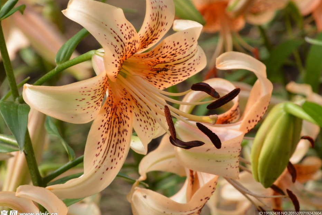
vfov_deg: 4.0
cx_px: 161
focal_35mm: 344
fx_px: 3077
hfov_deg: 6.0
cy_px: 103
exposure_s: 1/250
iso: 1250
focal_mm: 210
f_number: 18
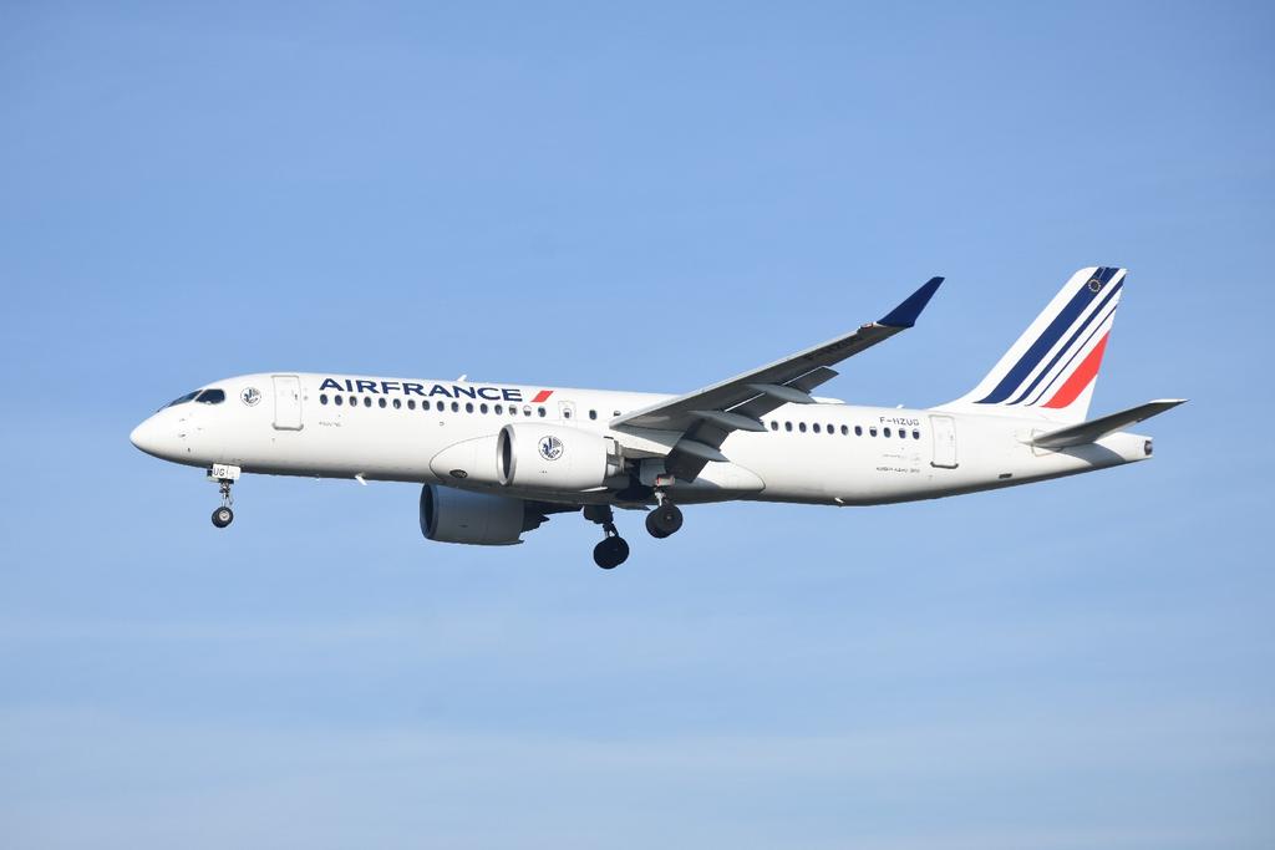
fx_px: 4888
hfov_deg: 14.9
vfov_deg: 9.9
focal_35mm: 138
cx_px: 638
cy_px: 425
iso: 200
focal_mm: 92
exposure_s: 1/1250
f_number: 7.1
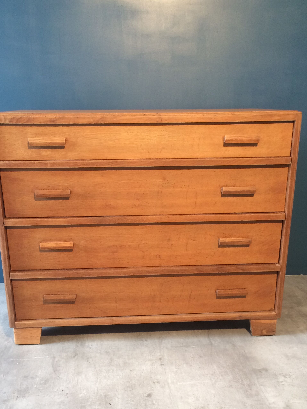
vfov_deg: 49.7
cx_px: 145
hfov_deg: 38.7
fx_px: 437
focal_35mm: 37
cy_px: 253
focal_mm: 4.15
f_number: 2.2
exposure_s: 1/33
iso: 64
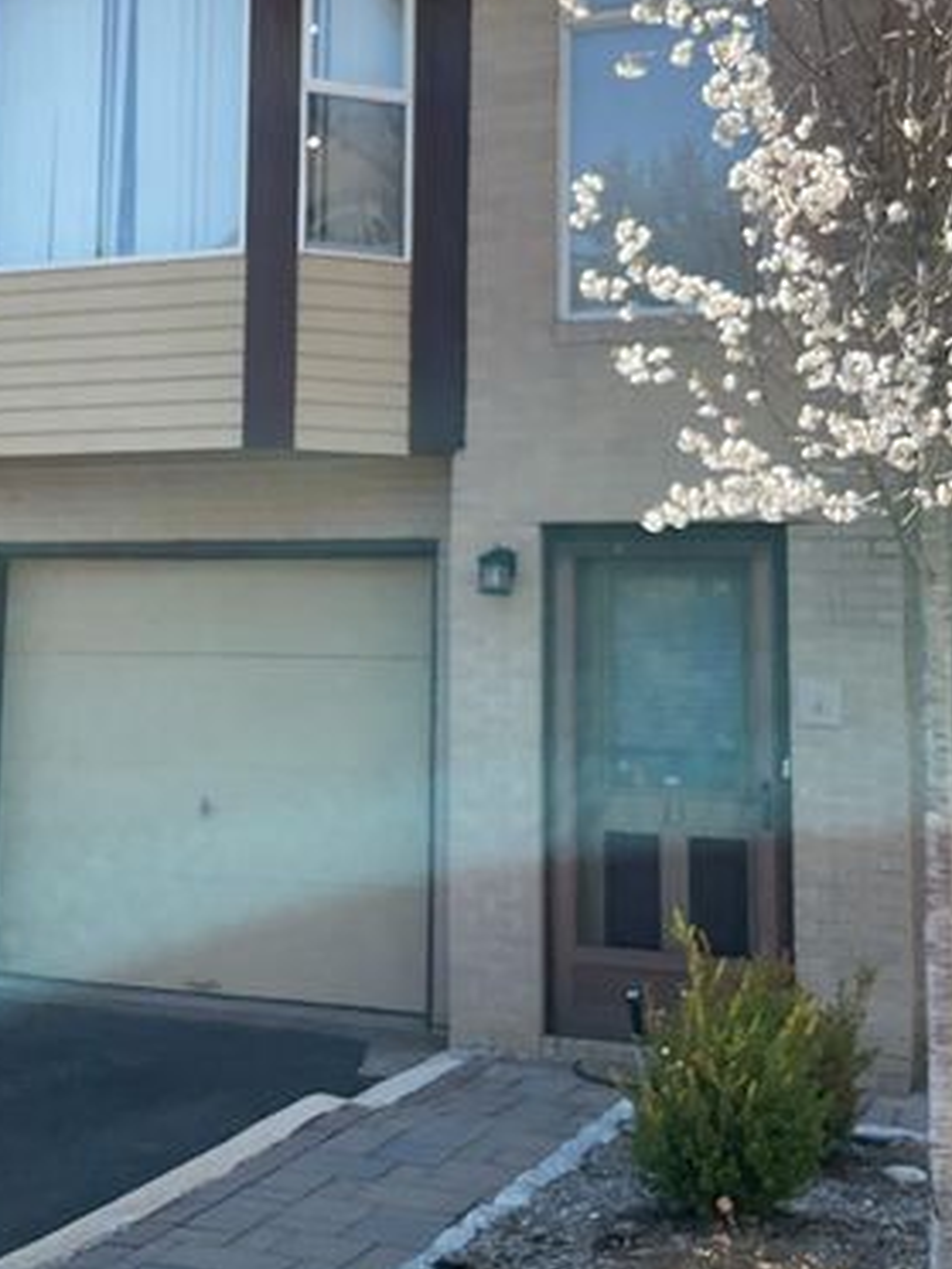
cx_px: 229
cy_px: 425
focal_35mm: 52
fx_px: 1907
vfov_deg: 36.4
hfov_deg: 27.6
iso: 16
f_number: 1.8
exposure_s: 1/635
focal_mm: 3
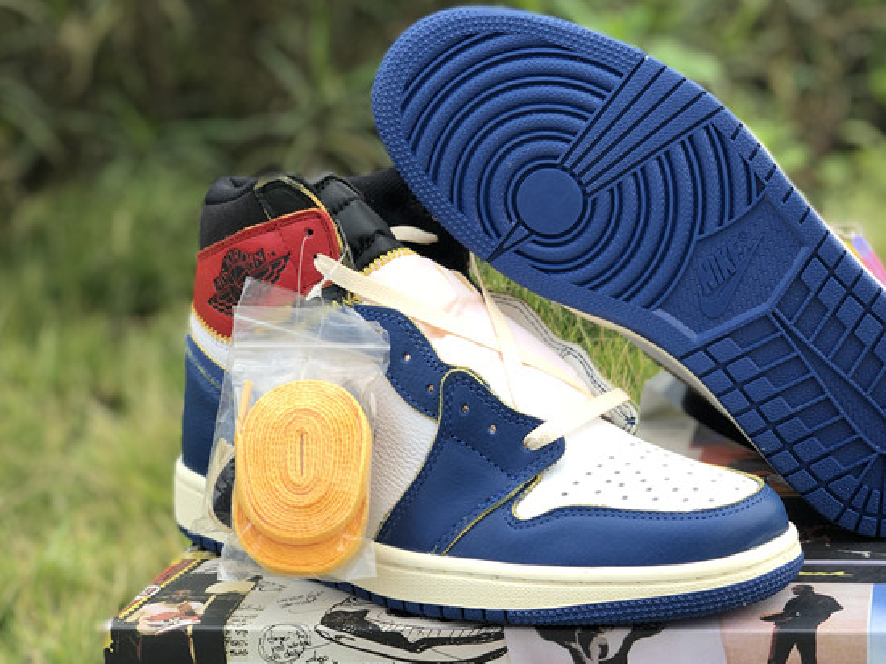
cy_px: 371
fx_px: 1791
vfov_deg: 21.0
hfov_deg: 27.6
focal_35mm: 70
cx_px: 583
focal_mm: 6
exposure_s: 1/115
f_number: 2.4
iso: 16
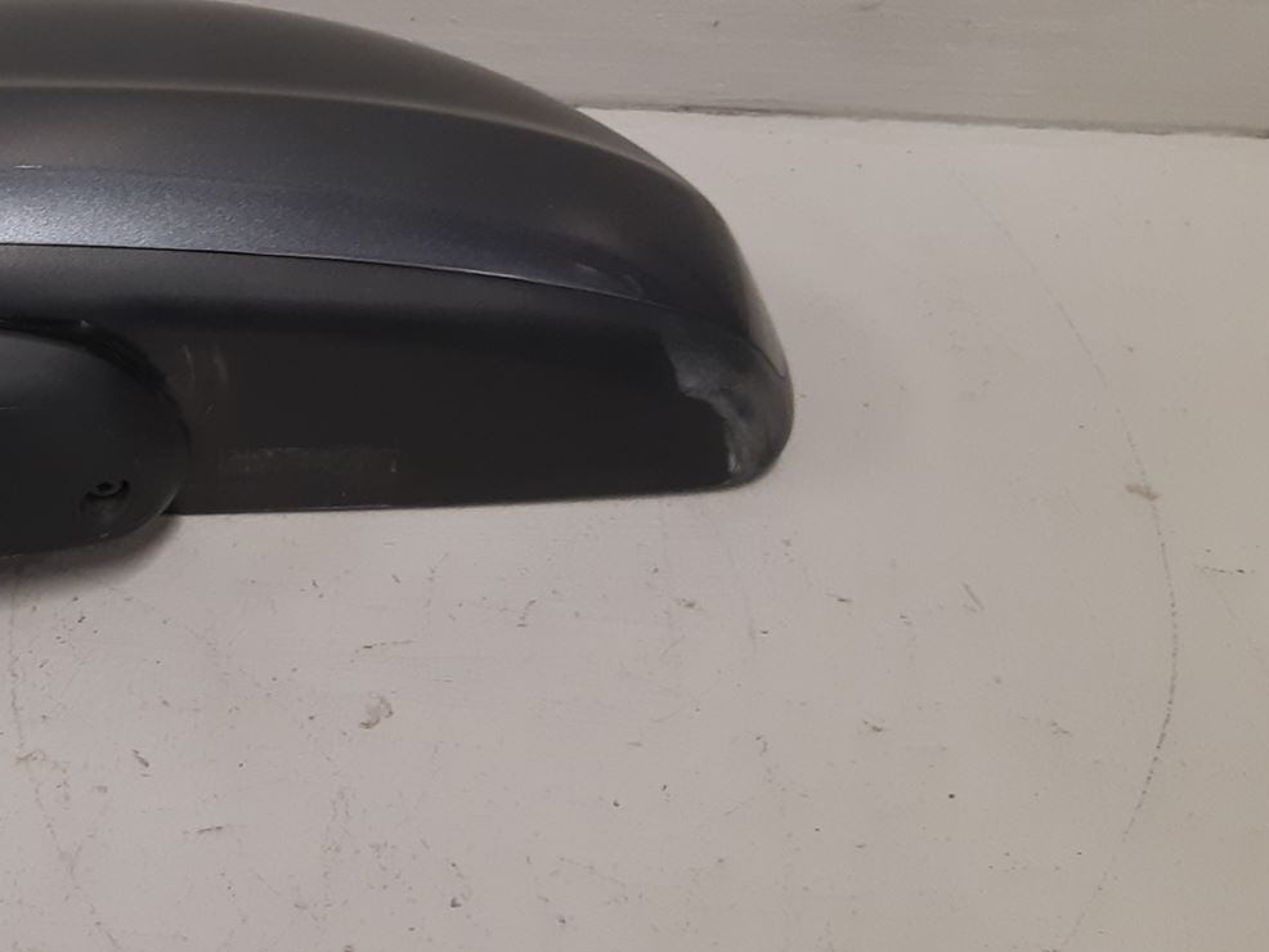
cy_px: 185
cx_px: -31
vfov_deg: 26.5
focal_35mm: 54
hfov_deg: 32.4
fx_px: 1980
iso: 125
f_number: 1.7
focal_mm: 3.93
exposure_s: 1/50
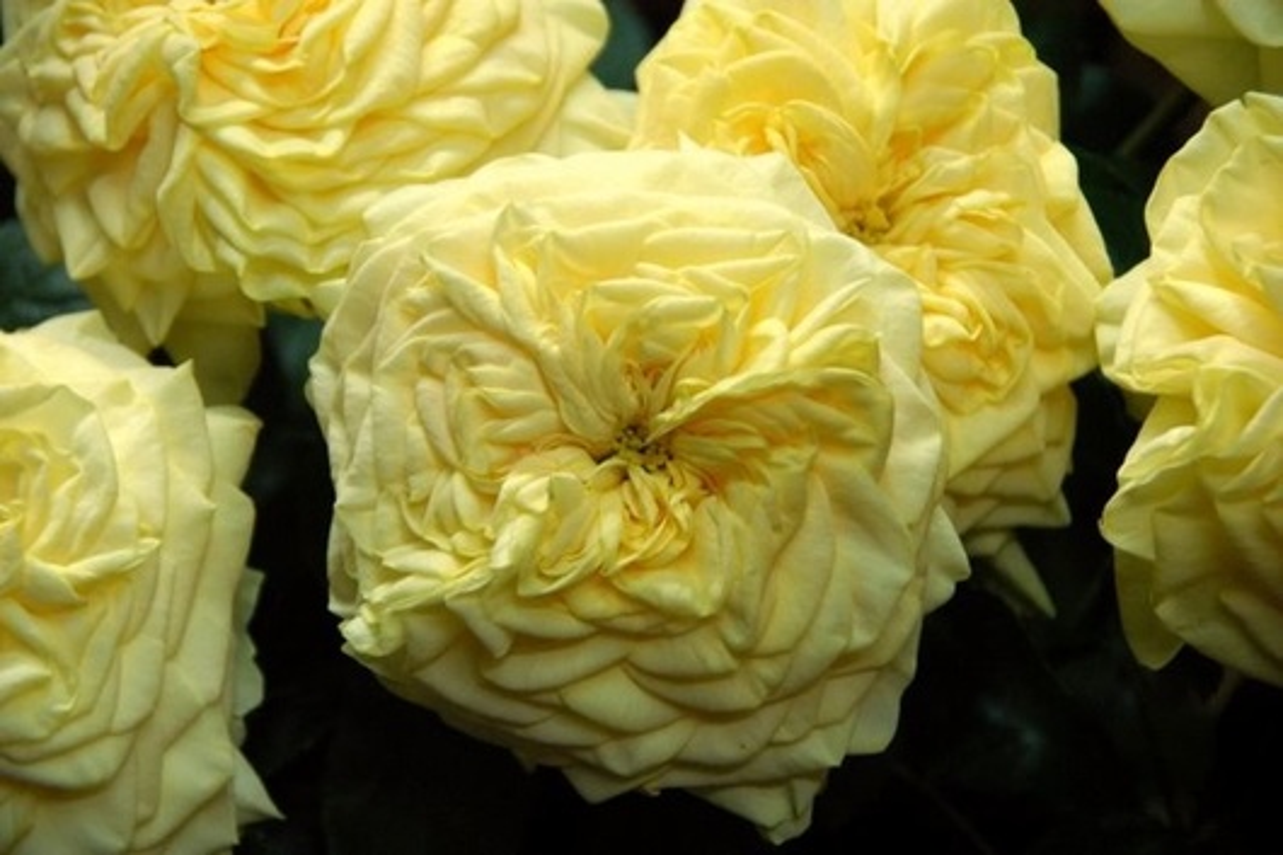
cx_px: 642
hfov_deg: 12.5
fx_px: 5878
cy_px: 428
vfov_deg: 8.3
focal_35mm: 165
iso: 800
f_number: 6
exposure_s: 1/60
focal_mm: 110
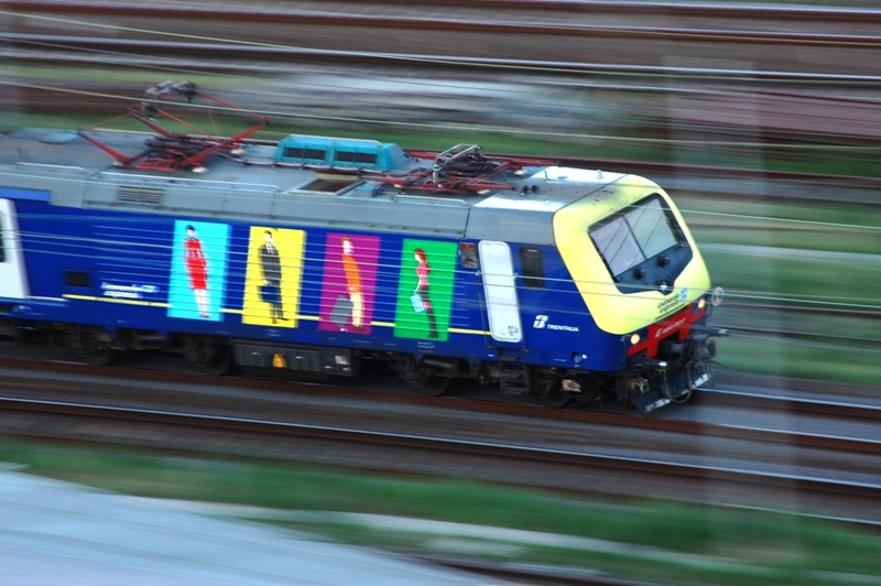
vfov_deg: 4.6
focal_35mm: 300
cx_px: 440
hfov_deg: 6.9
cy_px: 293
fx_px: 7335
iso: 200
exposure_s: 1/10
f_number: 20
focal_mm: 200
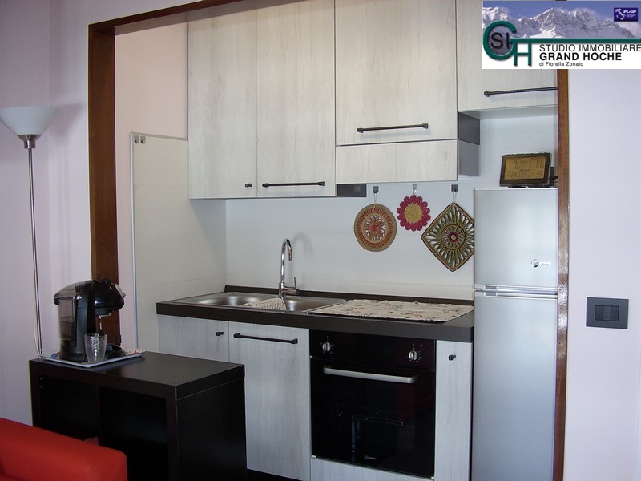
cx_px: 320
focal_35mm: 30
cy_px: 240
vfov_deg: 46.8
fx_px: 556
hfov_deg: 60.0
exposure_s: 1/30
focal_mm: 5.8
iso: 100
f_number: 2.9
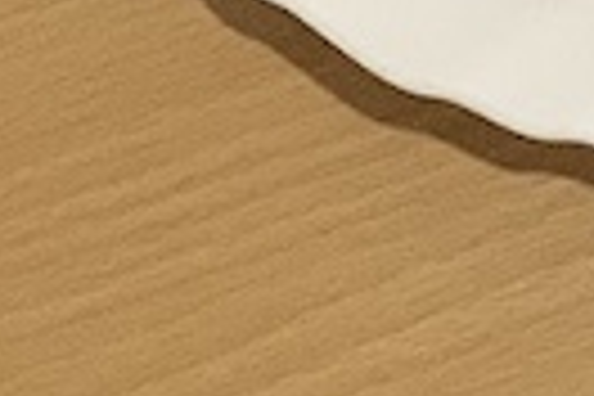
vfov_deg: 4.4
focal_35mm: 308
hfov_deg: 6.2
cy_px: -151
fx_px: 5082
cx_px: 1670
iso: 400
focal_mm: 6
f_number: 2.4
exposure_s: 1/60
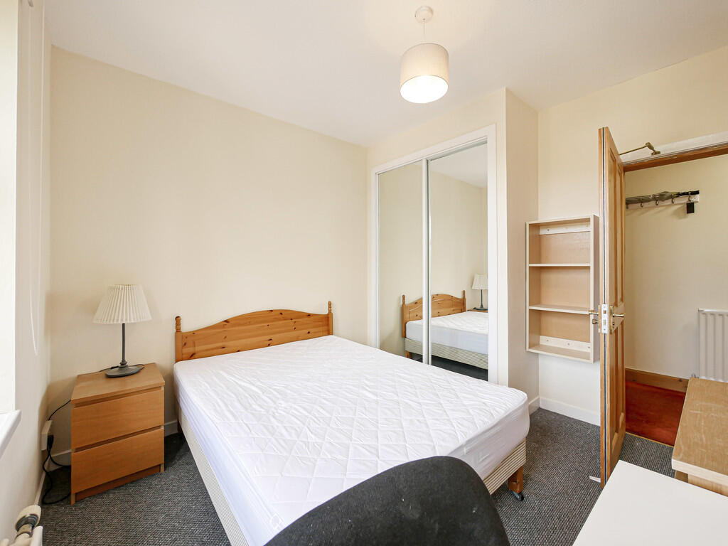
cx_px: 364
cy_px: 273
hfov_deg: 102.1
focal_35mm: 14
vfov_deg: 85.7
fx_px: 294
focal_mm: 7
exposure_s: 1/60
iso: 400
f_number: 4
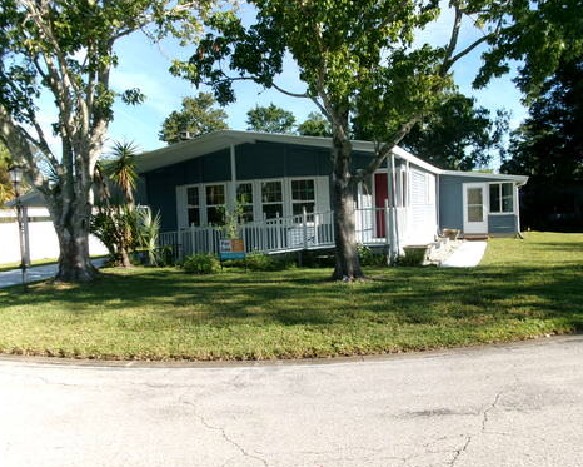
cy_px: 234
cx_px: 304
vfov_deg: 48.5
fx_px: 518
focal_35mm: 30
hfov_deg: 58.7
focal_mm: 5.1
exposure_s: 1/50
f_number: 10.8
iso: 100
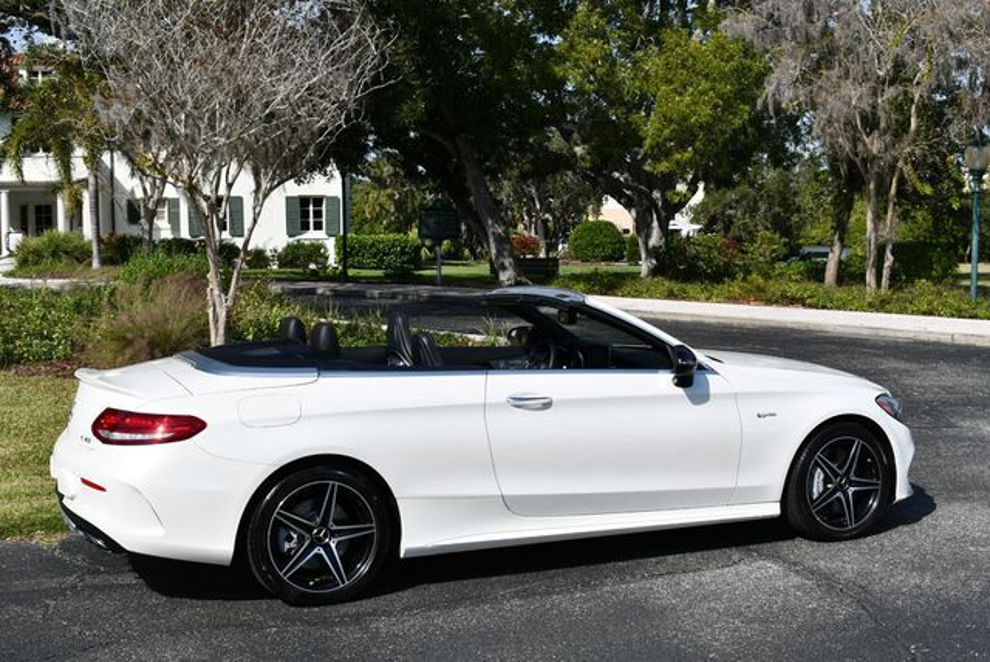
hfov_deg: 41.1
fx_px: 1321
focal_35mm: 48
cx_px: 495
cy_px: 331
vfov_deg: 28.1
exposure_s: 1/320
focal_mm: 24
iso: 100
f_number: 9
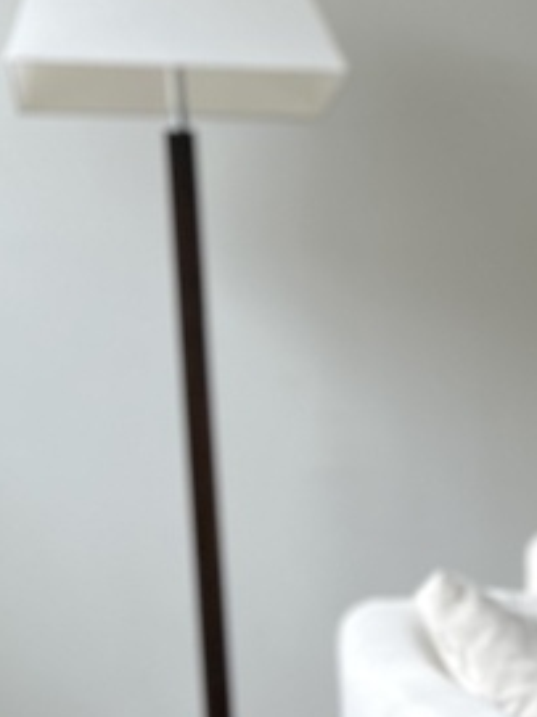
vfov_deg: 19.8
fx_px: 1987
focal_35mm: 96
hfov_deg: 13.6
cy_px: 722
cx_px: 989
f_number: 1.6
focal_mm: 5.1
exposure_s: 1/221
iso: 40
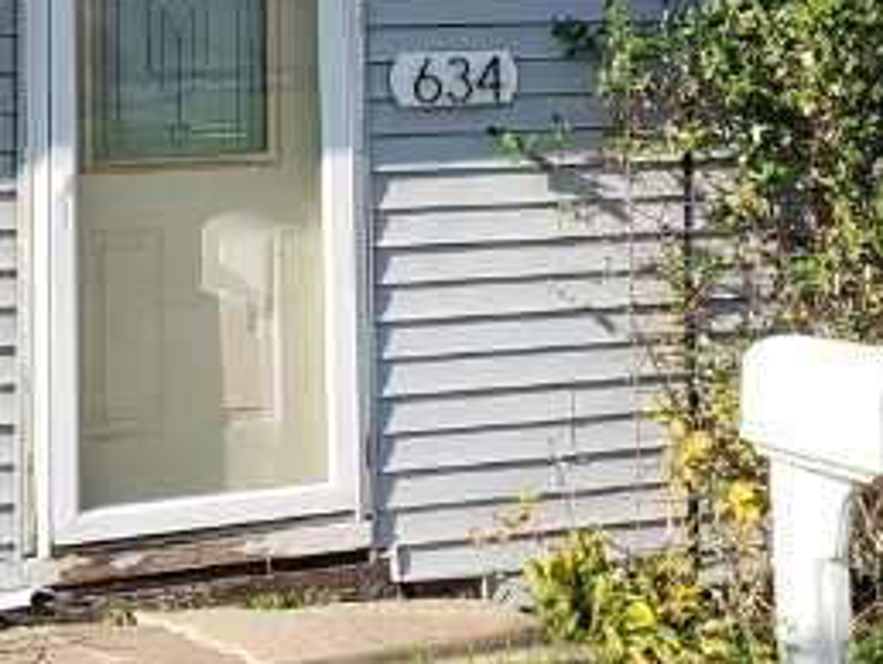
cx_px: 137
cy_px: -291
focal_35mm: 103
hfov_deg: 18.8
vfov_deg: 13.6
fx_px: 2630
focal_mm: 4.3
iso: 50
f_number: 2.4
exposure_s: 1/878
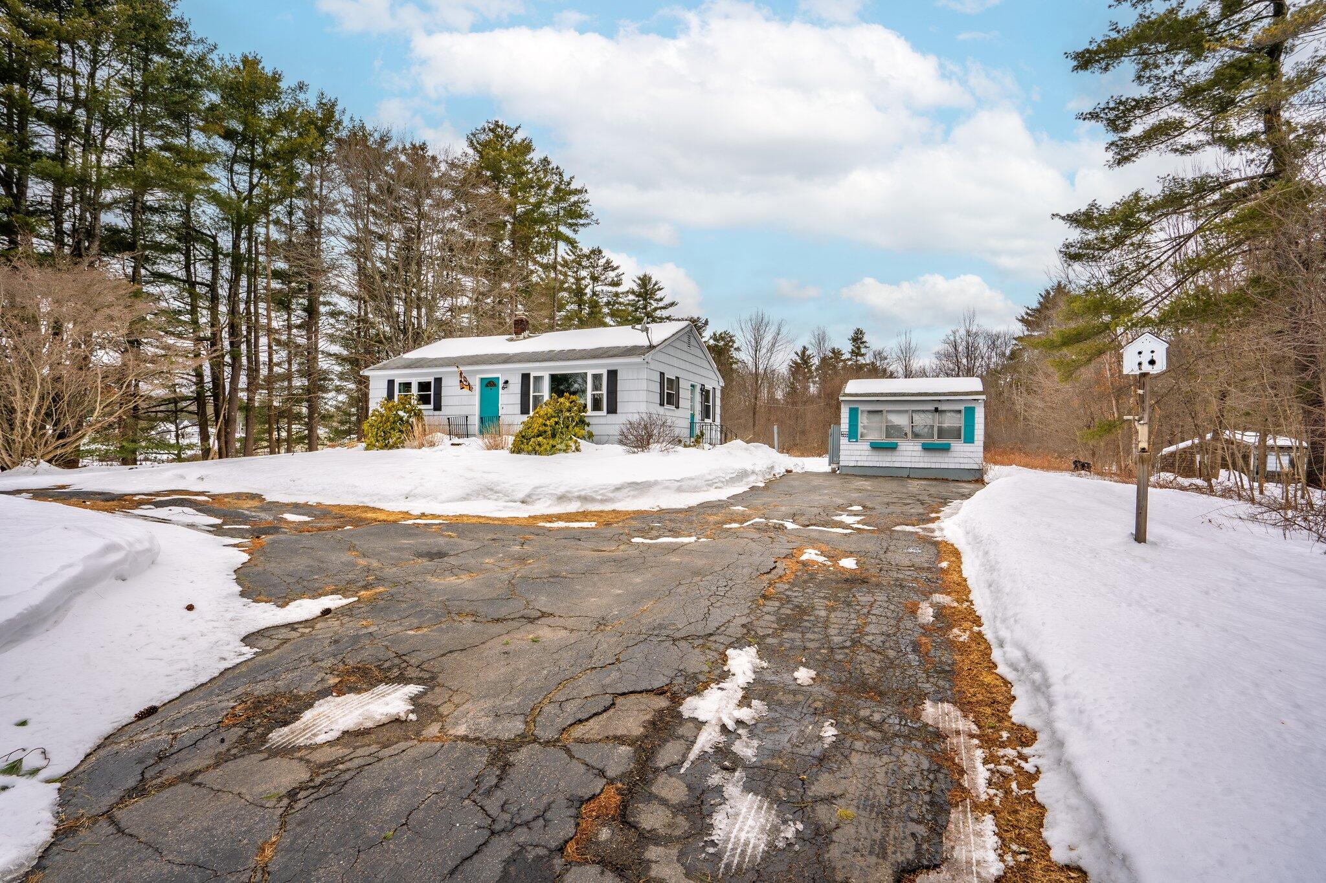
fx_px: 589
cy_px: 442
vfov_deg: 73.7
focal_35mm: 16
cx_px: 663
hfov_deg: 96.7
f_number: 11
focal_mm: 16
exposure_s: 1/100
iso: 50
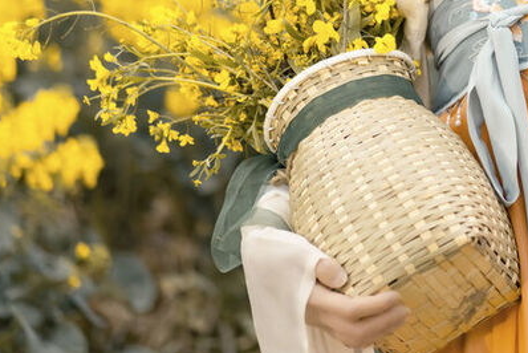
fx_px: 2128
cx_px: 528
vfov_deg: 9.4
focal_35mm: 145
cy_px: -66
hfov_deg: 13.9
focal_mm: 55
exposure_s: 1/1600
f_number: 1.8
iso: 400
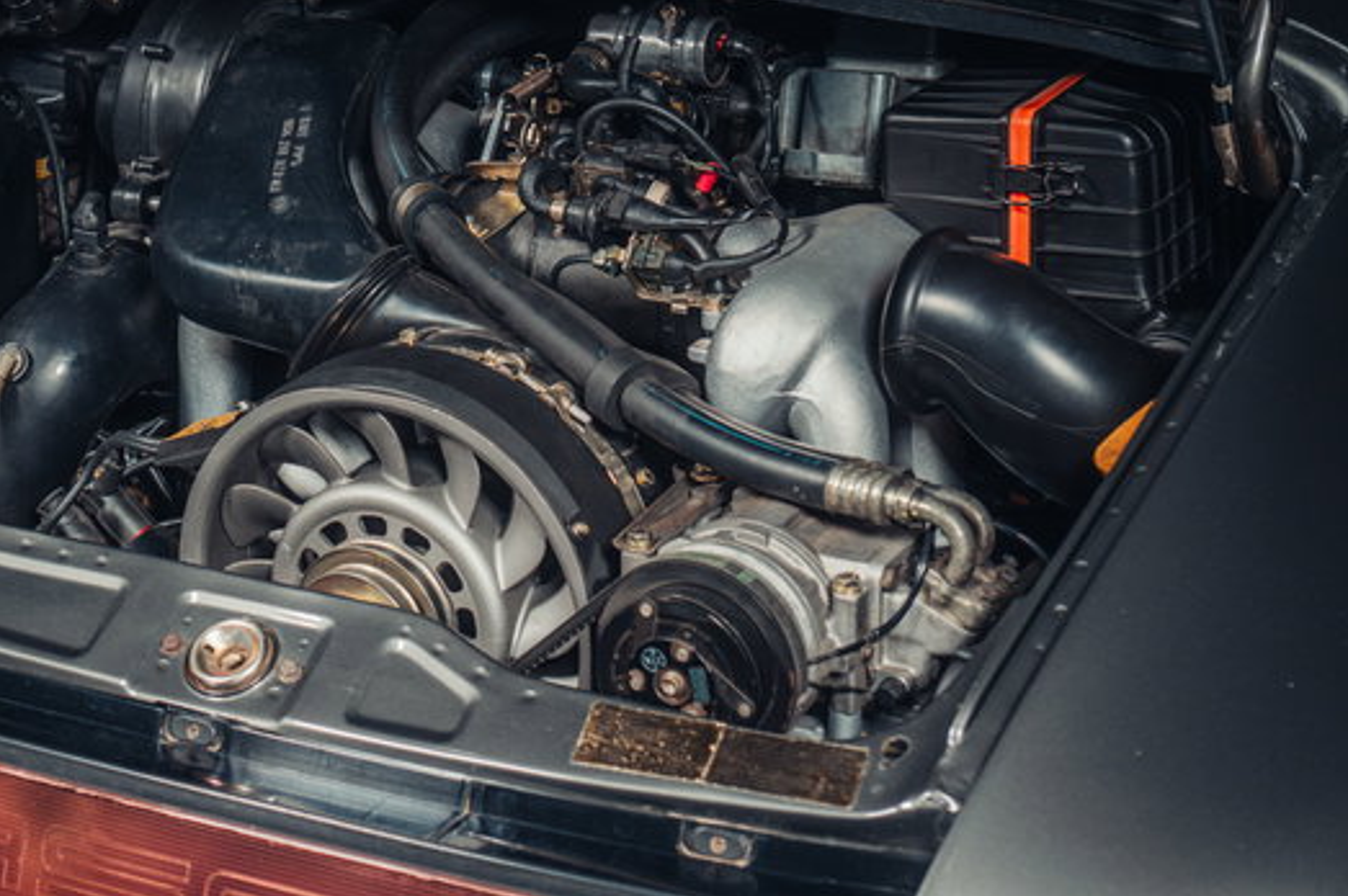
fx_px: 3630
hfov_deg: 20.9
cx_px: 407
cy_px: 503
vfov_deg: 14.1
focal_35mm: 97
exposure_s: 1/125
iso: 800
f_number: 5.6
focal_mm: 66
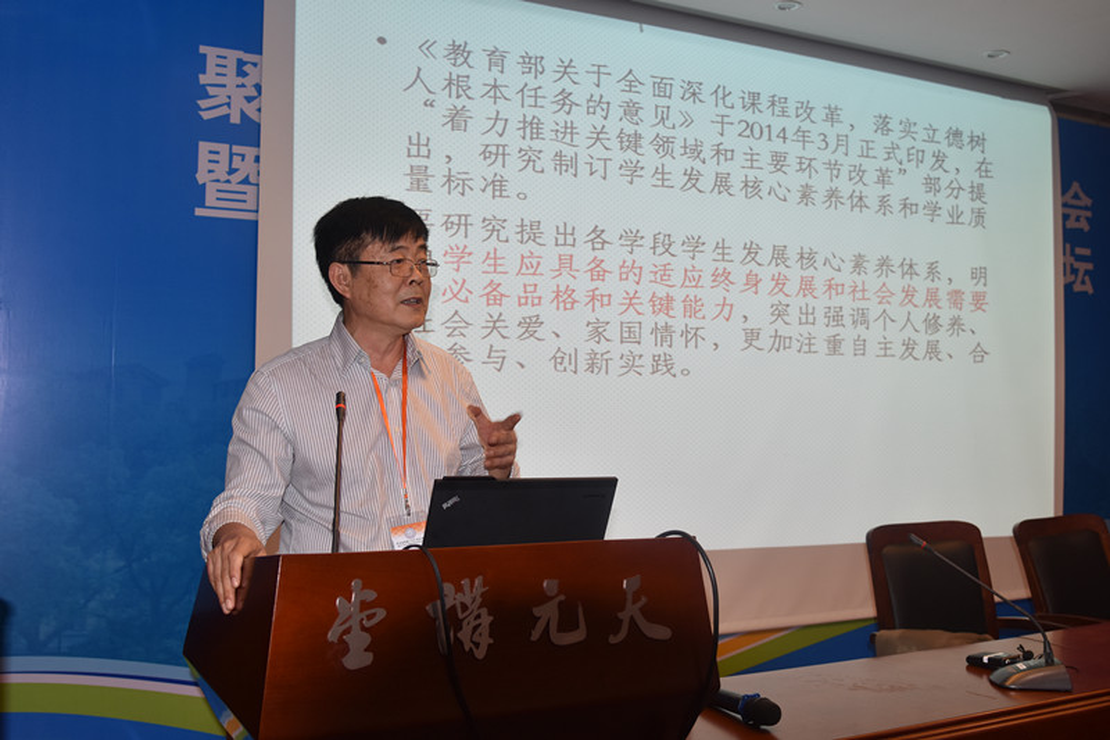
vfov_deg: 36.9
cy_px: 370
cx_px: 555
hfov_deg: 53.1
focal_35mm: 36
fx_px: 1110
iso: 400
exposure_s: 1/80
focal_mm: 24
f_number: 4
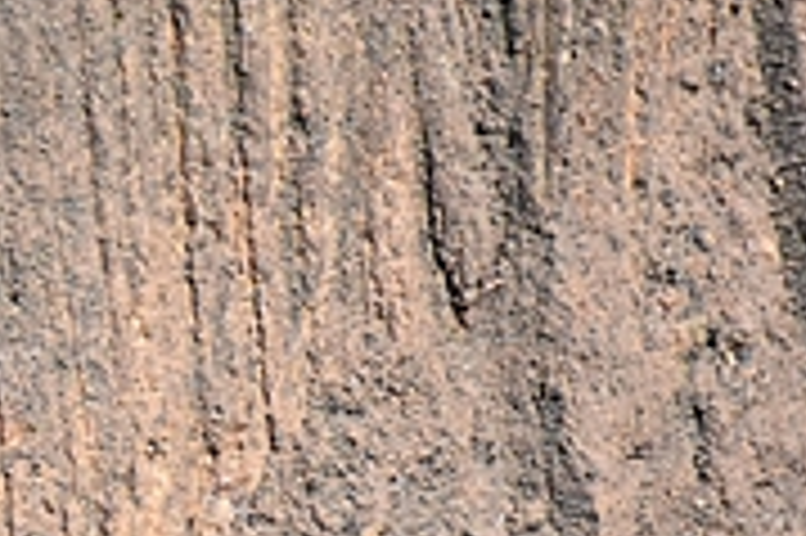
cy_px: 763
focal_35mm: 1204
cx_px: -446
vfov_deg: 1.1
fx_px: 26931
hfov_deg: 1.7
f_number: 5.6
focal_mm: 140
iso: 1400
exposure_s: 1/500
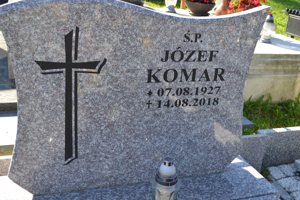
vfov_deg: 31.9
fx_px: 350
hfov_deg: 46.4
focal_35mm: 42
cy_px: 100
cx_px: 150
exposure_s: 1/125
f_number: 5.6
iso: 125
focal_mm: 28
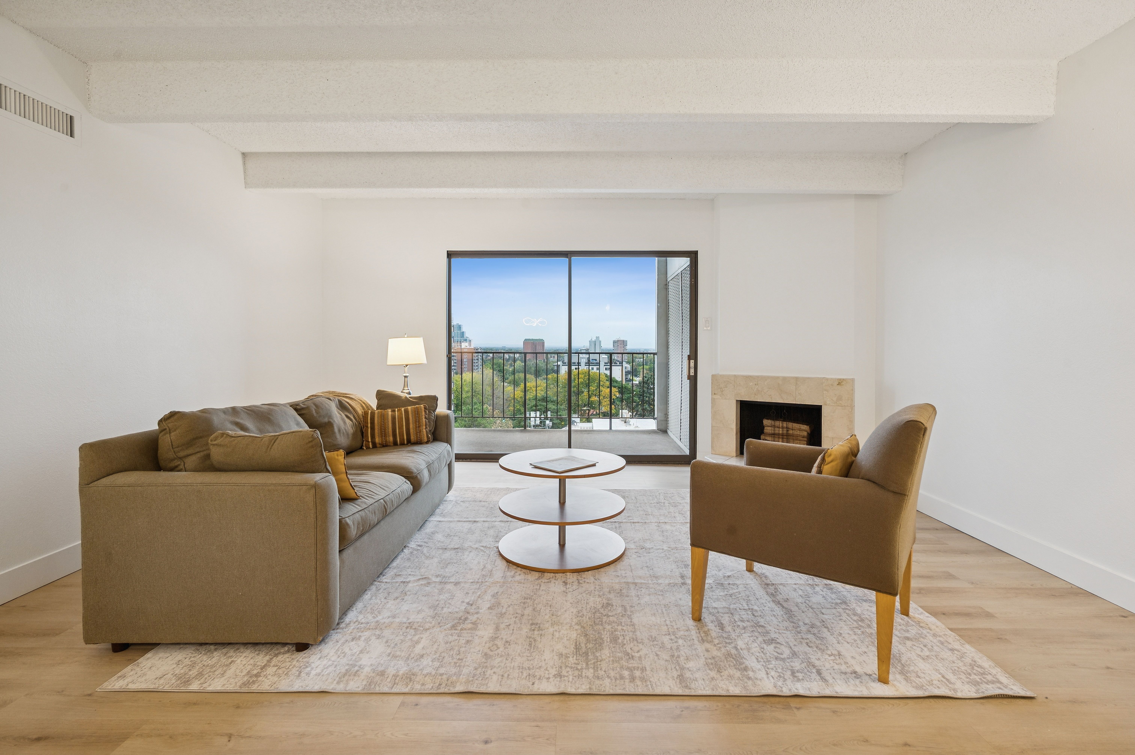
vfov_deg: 73.7
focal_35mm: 16
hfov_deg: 96.8
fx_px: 504
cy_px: 378
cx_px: 568
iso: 400
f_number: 9
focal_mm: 16
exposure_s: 1/15
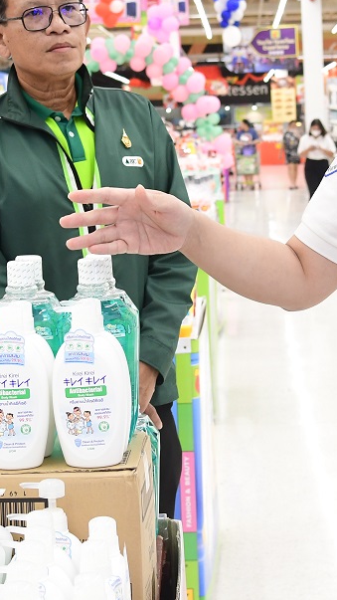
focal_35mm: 87
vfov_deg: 24.3
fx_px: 1383
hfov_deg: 13.9
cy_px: 180
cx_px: 143
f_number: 4
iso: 1000
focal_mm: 24
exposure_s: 1/160
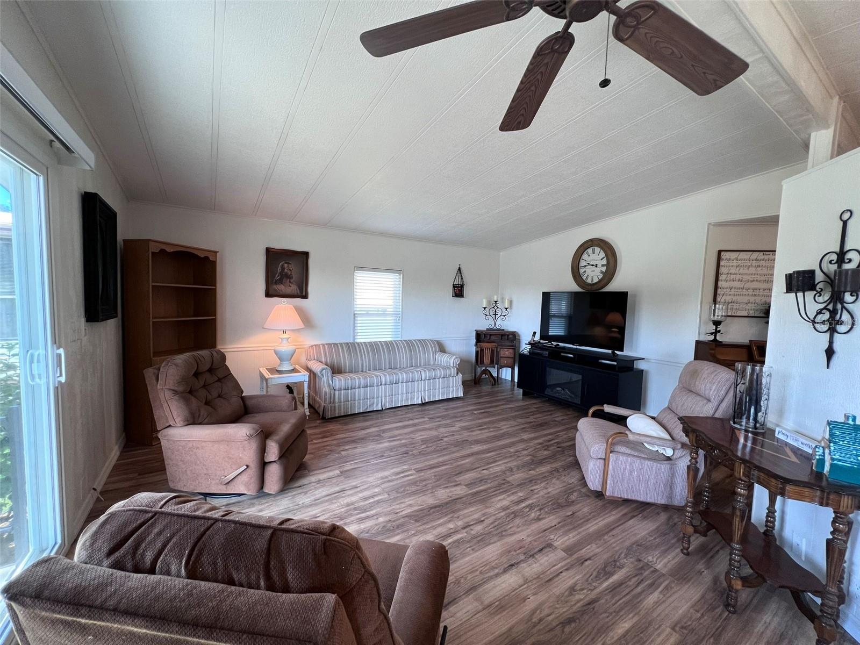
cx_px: 430
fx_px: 323
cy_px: 322
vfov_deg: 89.9
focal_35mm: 13
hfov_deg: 106.2
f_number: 1.8
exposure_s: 1/120
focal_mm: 1.57
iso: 160
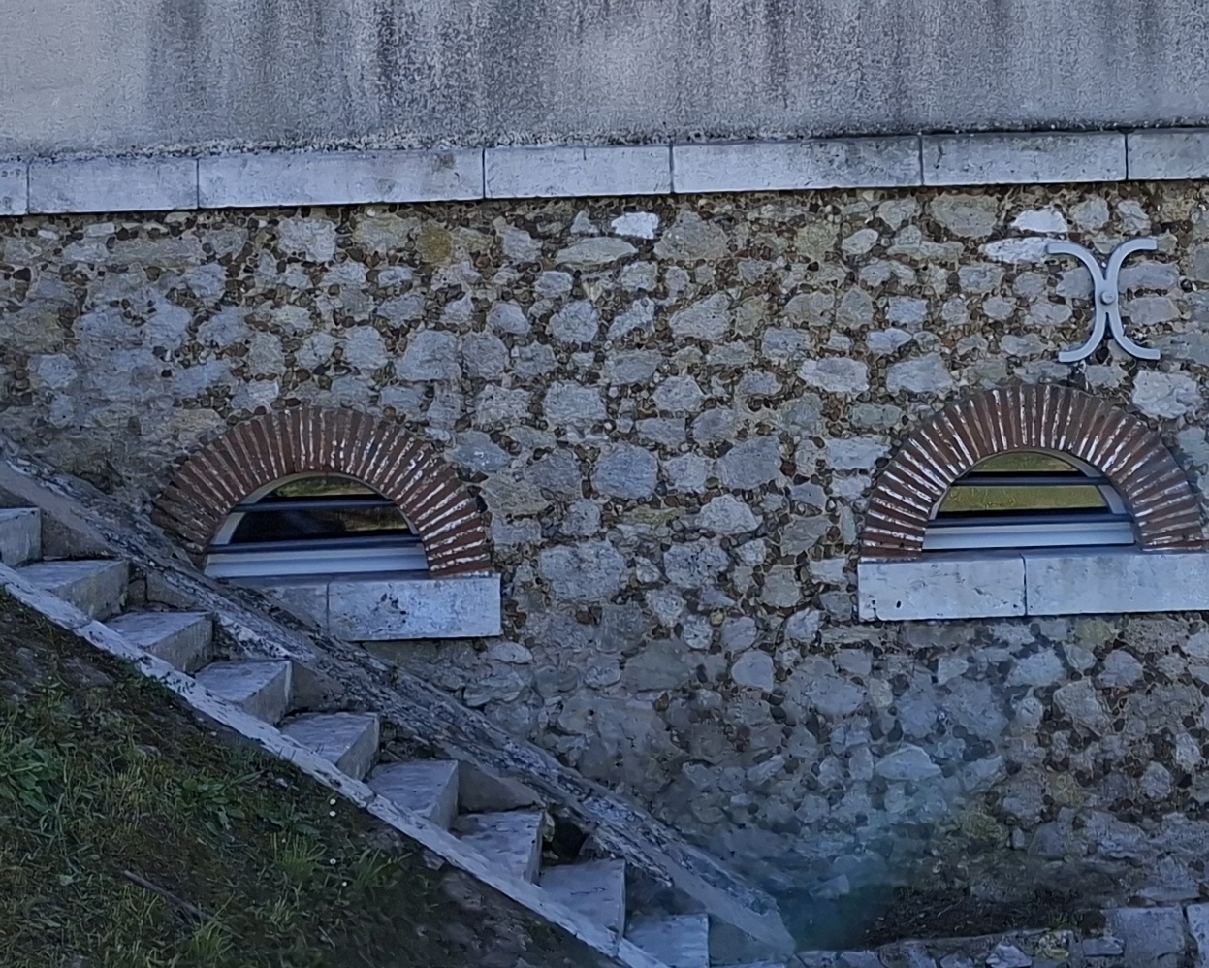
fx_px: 2577
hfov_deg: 26.3
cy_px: 162
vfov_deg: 21.0
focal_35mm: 72
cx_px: 786
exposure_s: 1/1198
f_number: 1.8
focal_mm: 5.54
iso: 50
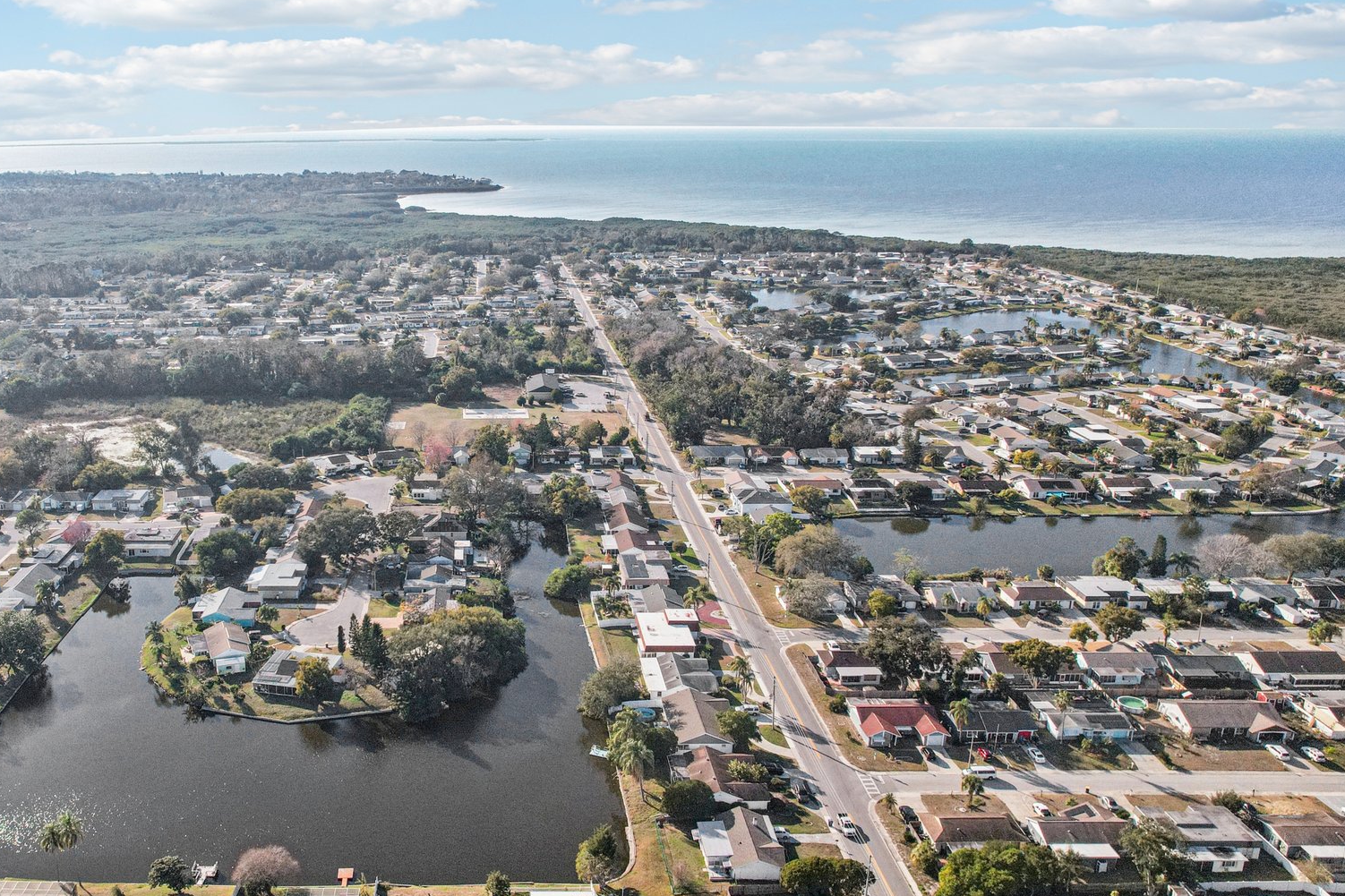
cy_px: 465
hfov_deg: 60.5
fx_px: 1121
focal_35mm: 30
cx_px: 447
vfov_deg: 43.6
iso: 400
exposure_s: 1/1600
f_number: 2.8
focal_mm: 8.4
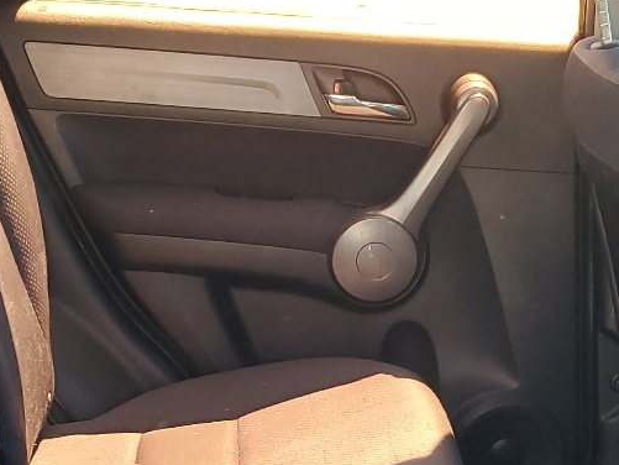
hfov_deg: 23.5
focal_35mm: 83
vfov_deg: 17.2
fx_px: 1485
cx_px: 382
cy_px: 500
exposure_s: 1/120
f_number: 1.5
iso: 63
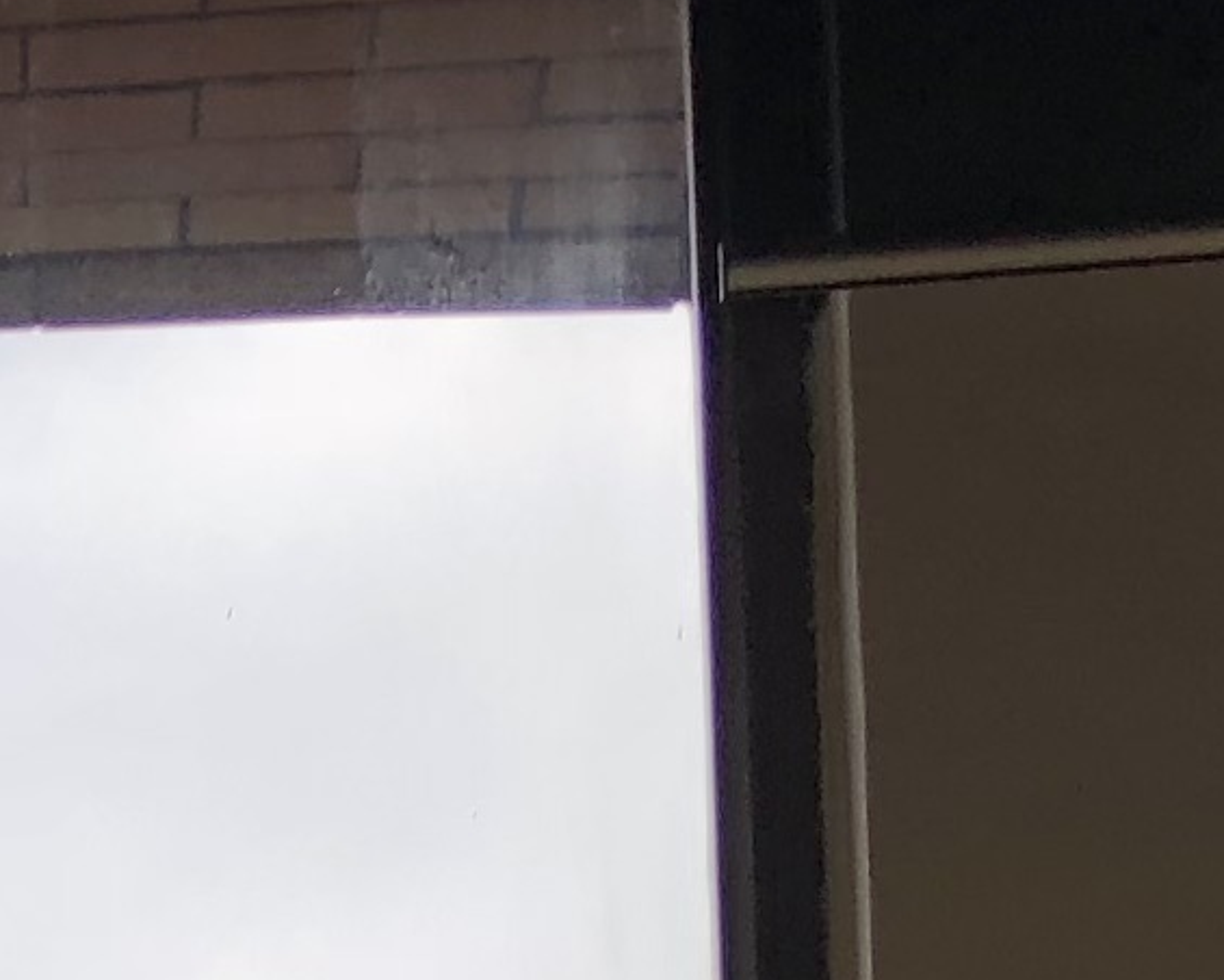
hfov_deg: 9.7
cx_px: -364
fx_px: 7064
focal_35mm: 195
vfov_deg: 7.1
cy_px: 2897
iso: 20
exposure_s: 1/242
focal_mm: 4
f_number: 1.8
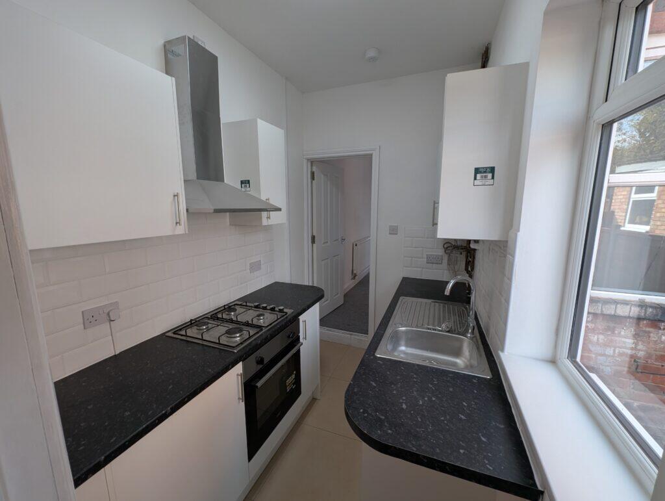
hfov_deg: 106.1
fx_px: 250
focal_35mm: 13
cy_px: 250
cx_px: 332
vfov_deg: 90.1
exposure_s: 1/82.2
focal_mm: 1.95
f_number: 2.2
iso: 48
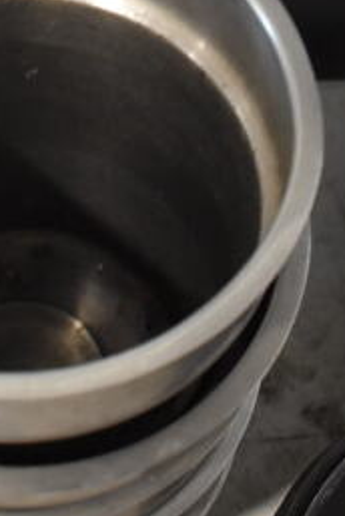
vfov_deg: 19.7
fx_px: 1376
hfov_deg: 14.2
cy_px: -138
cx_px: 56
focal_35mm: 96
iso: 2200
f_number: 3.5
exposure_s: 1/125
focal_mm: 18
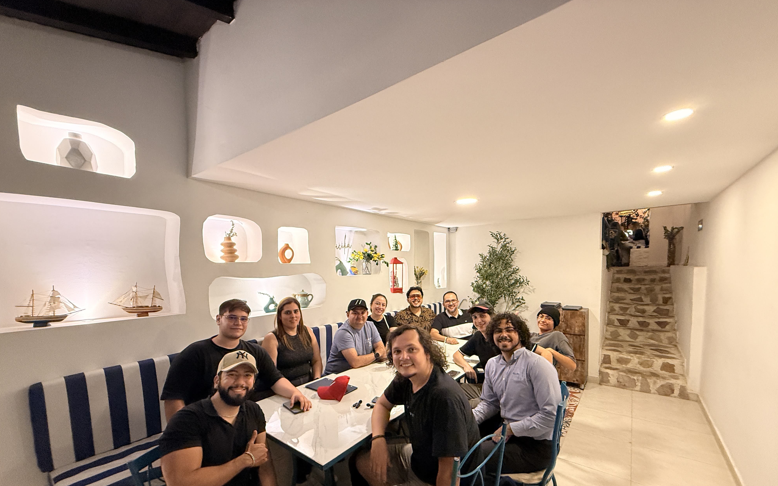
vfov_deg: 73.9
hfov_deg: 101.5
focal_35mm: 15
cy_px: 292
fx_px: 318
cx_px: 391
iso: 400
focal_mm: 2.22
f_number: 2.2
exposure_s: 1/60
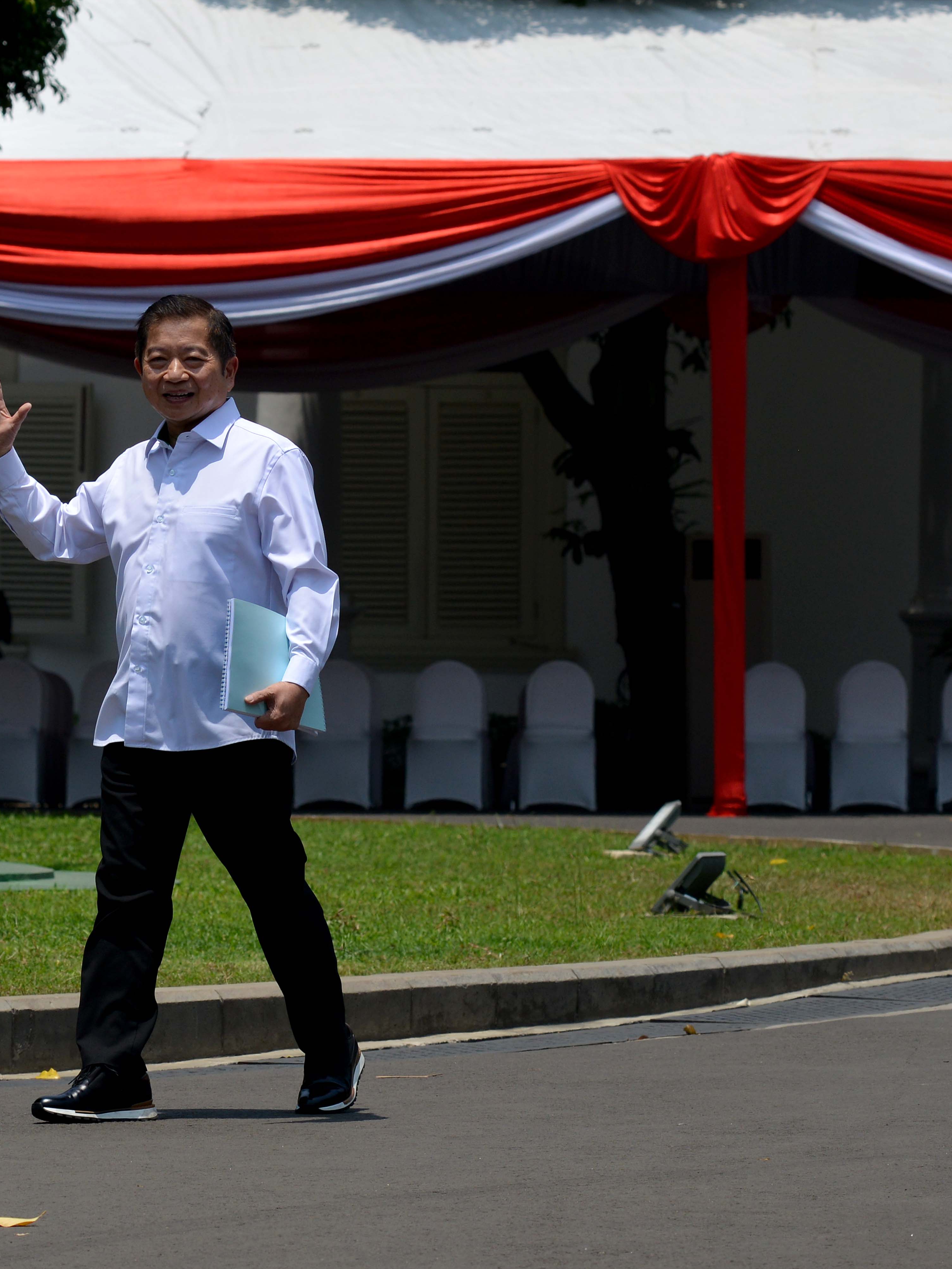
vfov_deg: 10.9
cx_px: 187
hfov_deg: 8.2
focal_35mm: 181
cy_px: 634
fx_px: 6637
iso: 400
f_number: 8
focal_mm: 125
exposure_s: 1/2000
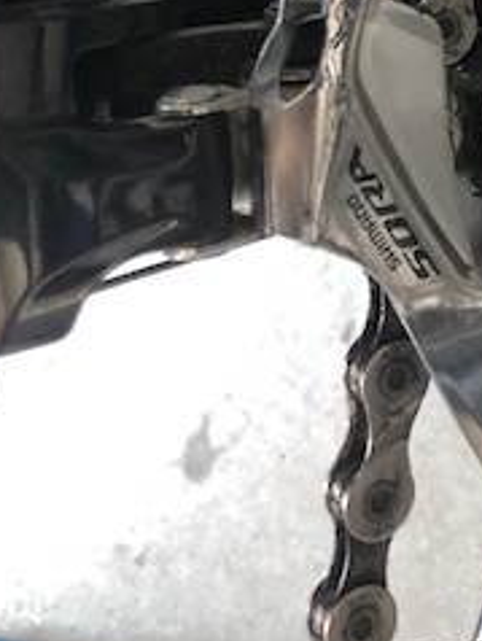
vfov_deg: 17.9
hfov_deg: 14.5
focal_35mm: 94
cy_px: -404
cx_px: 770
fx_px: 1742
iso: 40
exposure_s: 1/24
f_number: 1.8
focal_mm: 4
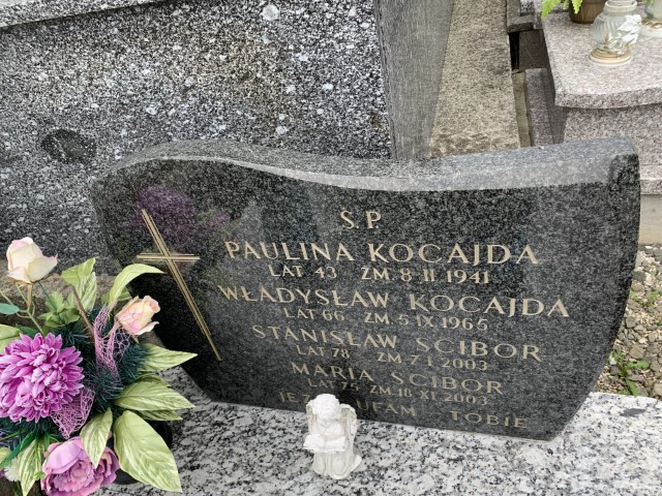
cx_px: 331
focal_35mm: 26
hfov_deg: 67.3
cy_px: 248
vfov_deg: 53.1
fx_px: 497
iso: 25
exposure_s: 1/241
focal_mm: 4.25
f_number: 1.8
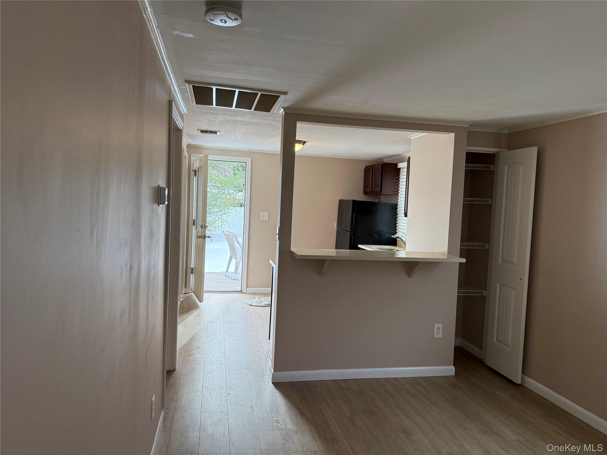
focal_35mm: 24
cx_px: 304
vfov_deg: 56.8
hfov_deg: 71.6
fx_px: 421
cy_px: 228
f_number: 1.78
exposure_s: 1/236
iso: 160
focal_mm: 6.76
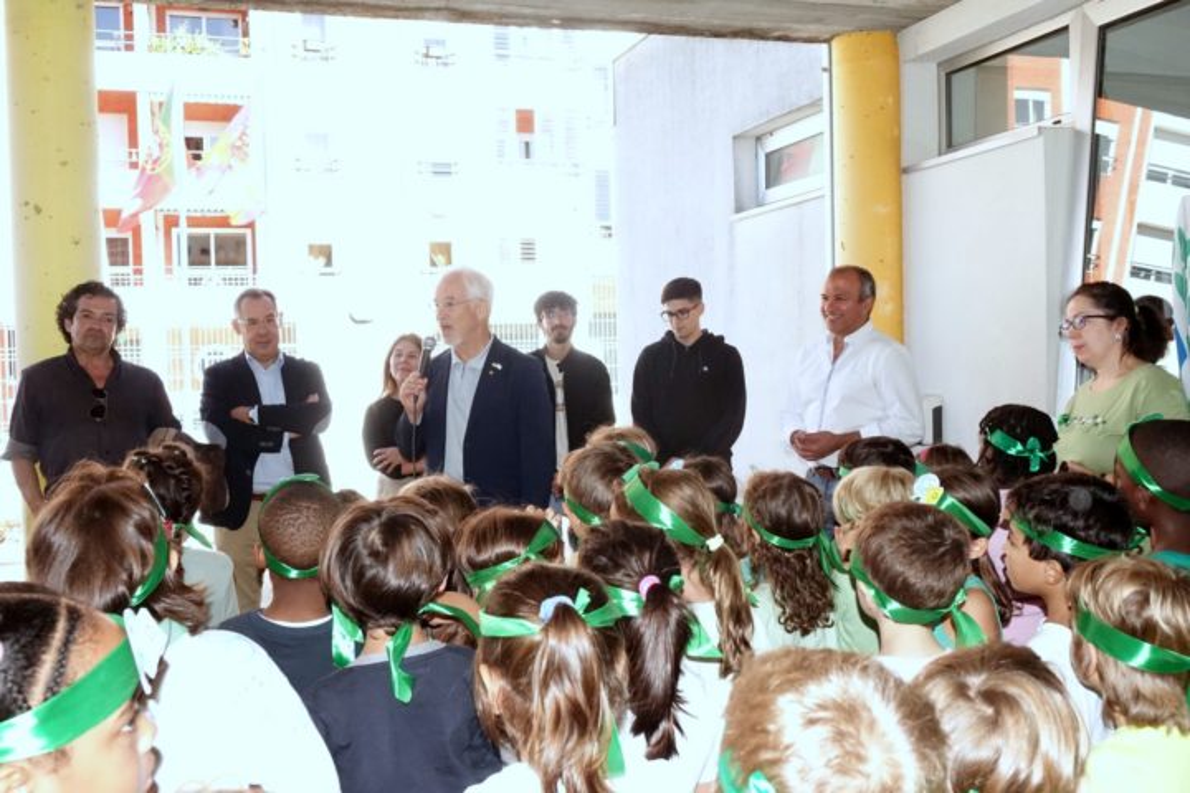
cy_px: 396
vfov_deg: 36.9
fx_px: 1190
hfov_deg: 53.1
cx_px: 595
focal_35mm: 36
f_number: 4.5
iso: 1600
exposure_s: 1/800
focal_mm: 13.1
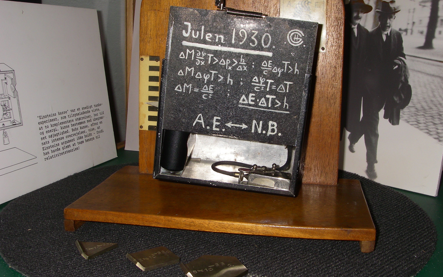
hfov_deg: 48.2
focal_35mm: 41
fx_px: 495
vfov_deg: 31.2
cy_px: 122
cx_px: 221
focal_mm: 6.3
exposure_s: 1/40
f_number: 6.6
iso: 64
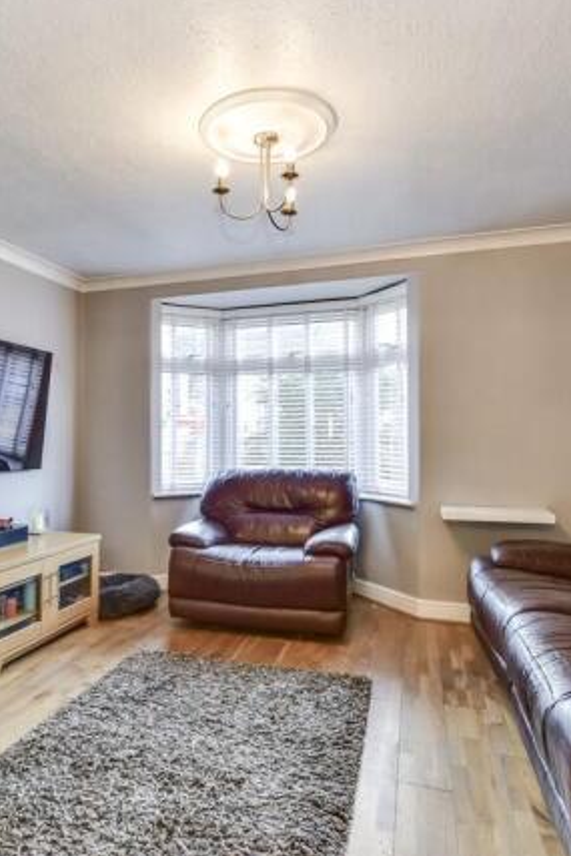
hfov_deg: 54.3
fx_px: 547
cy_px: 426
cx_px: 201
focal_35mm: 23
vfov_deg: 76.1
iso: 640
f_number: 8
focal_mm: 10
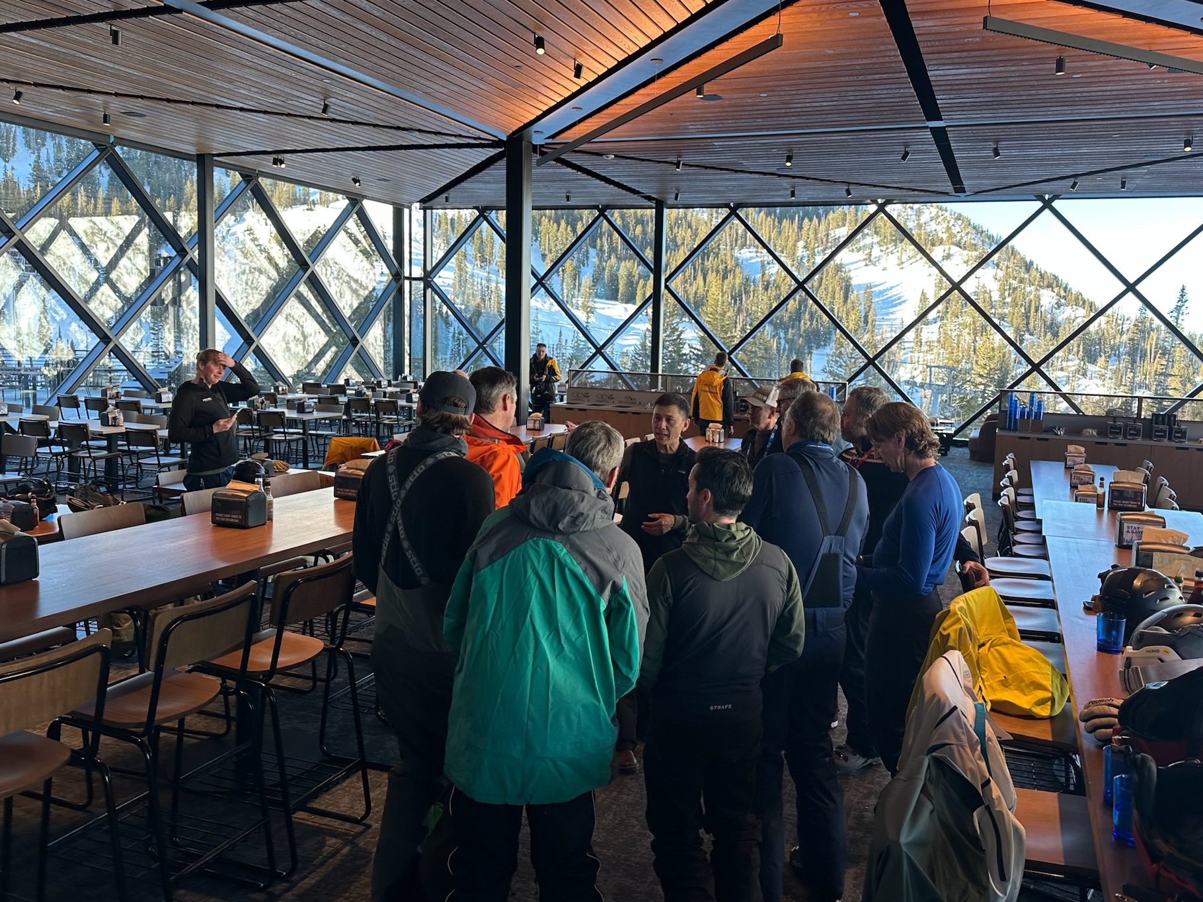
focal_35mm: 27
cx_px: 667
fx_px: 938
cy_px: 408
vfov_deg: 51.3
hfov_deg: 65.1
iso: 64
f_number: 1.78
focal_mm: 6.86
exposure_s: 1/168
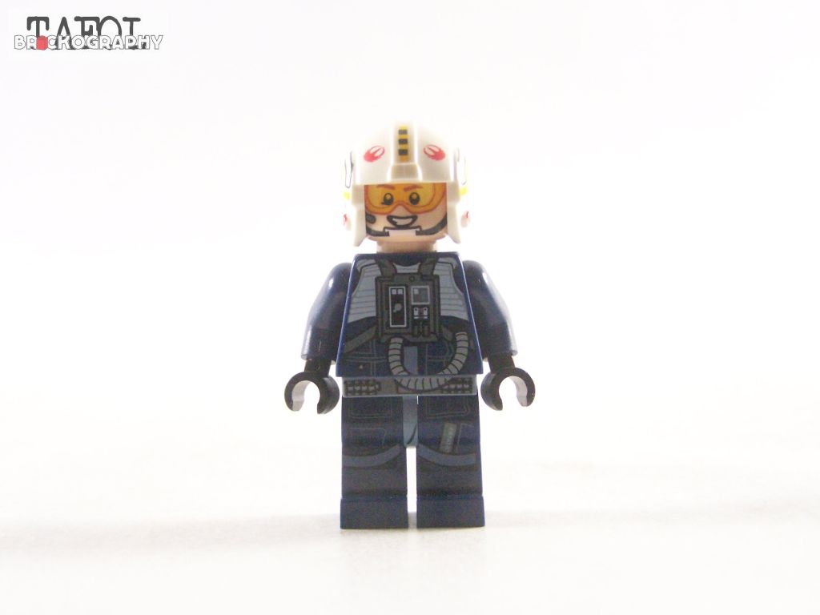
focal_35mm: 64
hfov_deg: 30.3
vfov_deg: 22.9
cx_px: 410
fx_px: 1516
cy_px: 308
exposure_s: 1/60
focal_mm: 10.7
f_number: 3.2
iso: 400
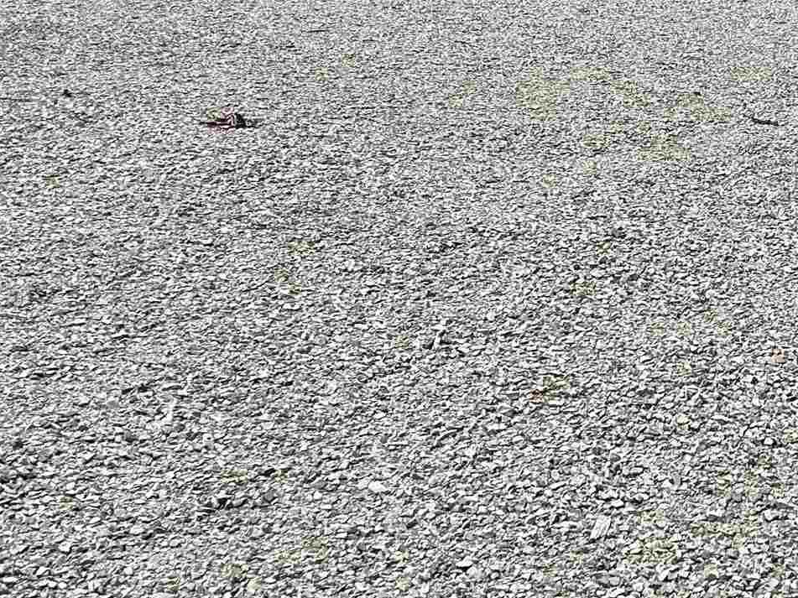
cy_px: 81
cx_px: 852
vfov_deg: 17.4
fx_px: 1936
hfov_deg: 22.2
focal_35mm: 84
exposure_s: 1/1901
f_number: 1.5
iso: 50
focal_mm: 5.7
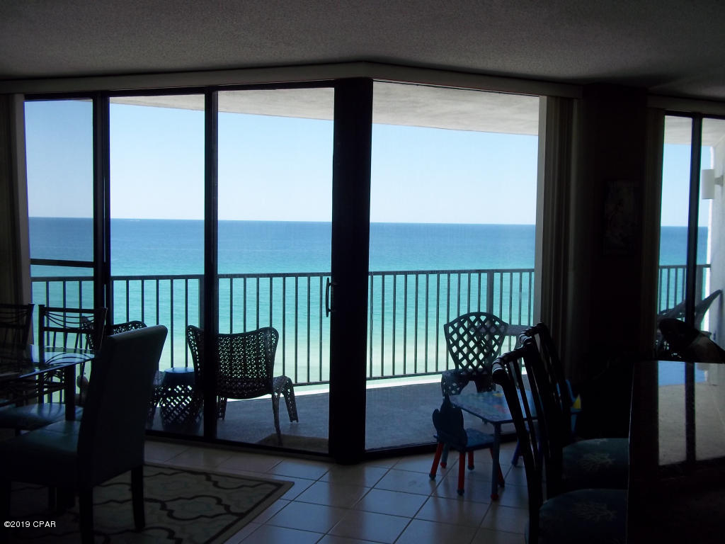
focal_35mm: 36
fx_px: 754
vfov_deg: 39.7
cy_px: 272
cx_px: 362
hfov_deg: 51.4
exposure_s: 1/400
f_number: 3.1
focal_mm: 6.5
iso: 80
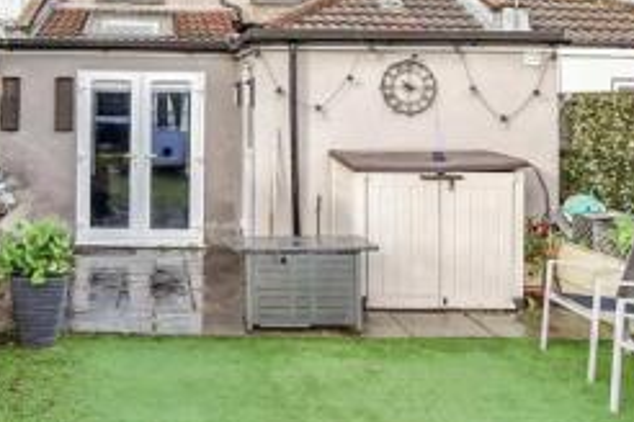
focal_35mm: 40
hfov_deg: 46.6
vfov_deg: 32.4
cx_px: 156
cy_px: 76
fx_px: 704
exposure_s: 1/125
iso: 400
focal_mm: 10
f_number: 8
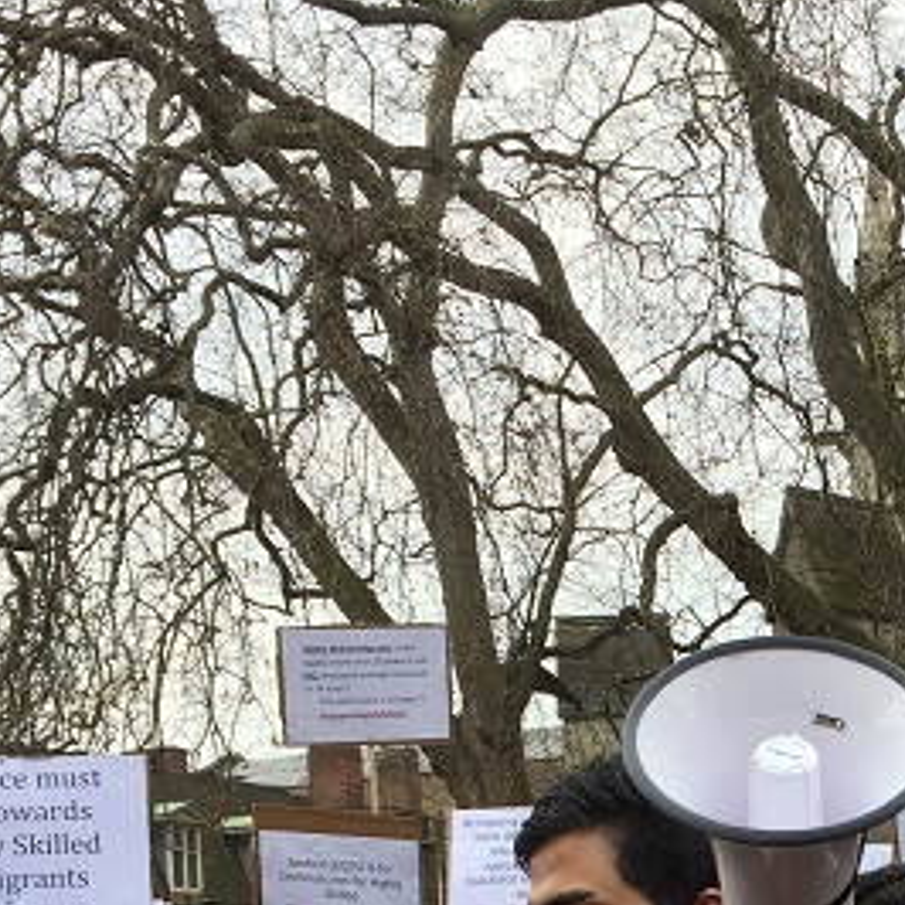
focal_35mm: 77
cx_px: 1021
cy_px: 976
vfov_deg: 21.4
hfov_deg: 21.2
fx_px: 2278
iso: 32
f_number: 2.2
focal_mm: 4.15
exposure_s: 1/432
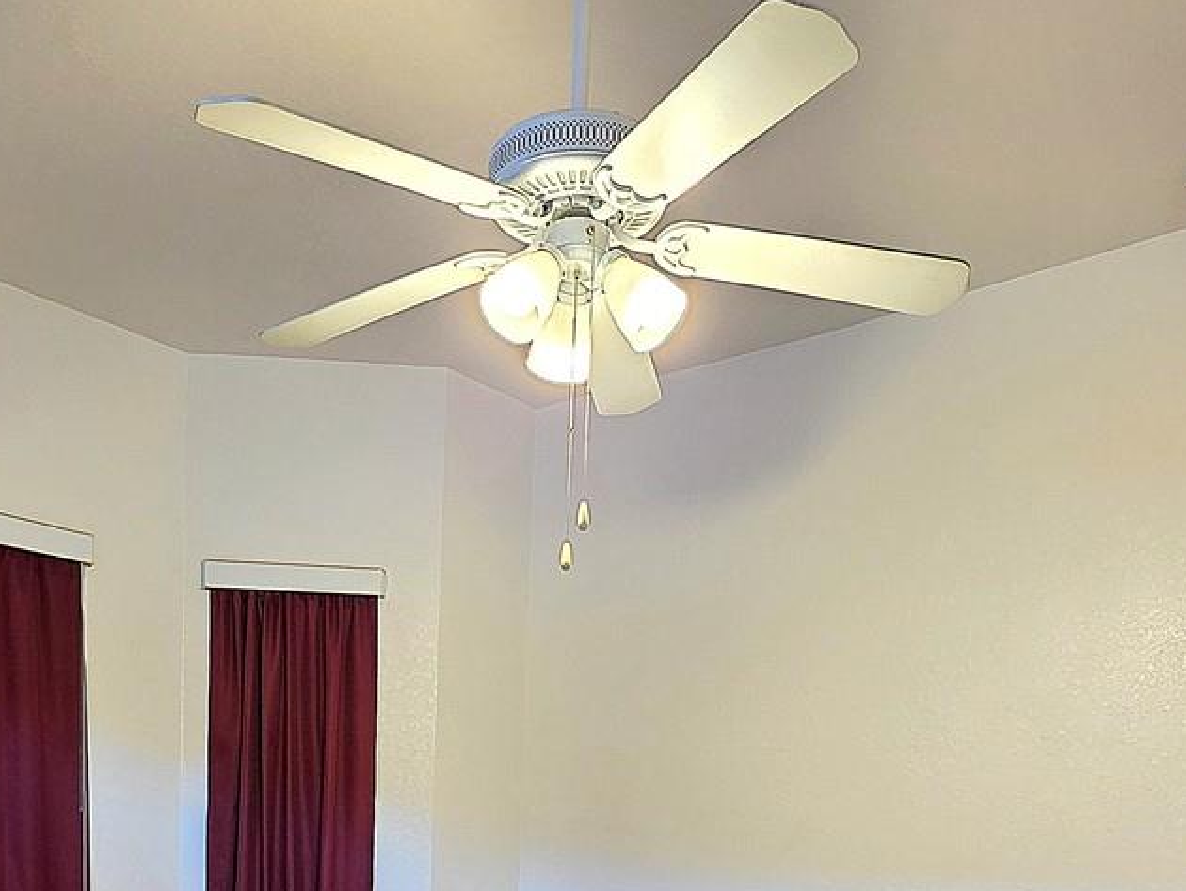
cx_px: 520
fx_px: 1131
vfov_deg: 36.6
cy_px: 972
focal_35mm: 33
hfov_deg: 55.2
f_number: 1.9
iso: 160
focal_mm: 2.2
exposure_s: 1/60.2
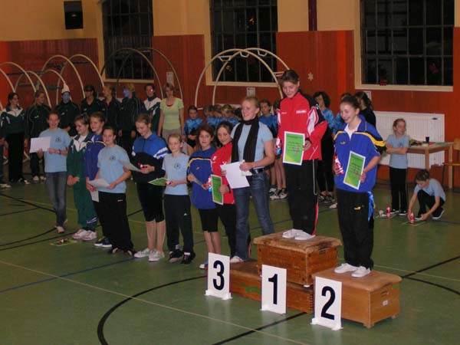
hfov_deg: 27.0
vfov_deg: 20.4
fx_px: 957
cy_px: 172
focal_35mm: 72
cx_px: 230
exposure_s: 1/80
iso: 200
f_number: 3.2
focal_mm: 11
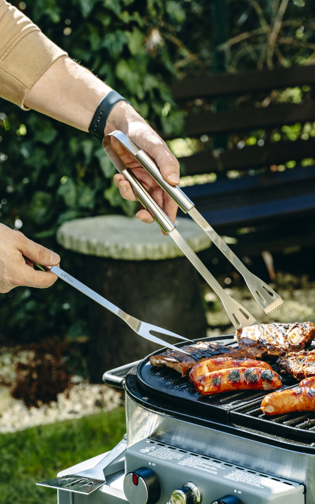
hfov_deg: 9.3
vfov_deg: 14.8
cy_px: 303
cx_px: 188
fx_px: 1937
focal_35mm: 141
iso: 160
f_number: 7.1
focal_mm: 105
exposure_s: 1/125
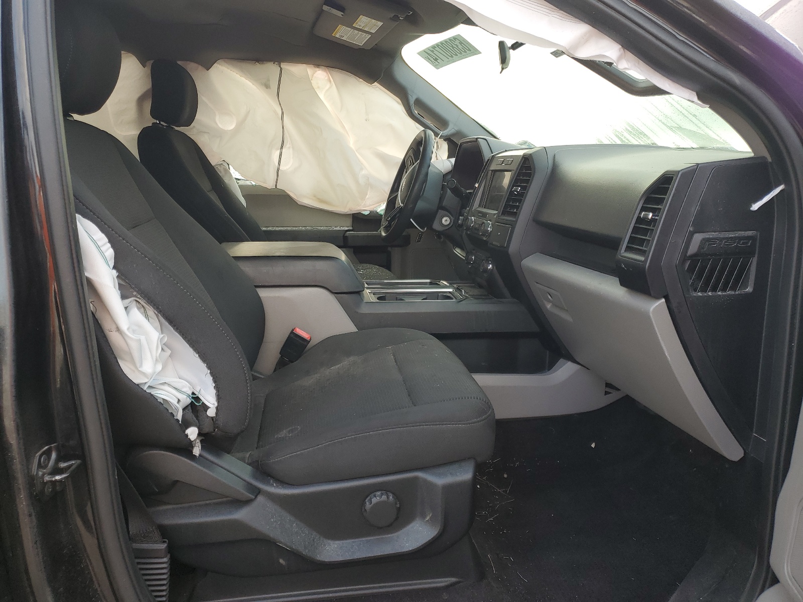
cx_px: 402
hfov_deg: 67.3
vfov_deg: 53.1
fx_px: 603
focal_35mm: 26
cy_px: 301
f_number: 1.5
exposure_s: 1/159
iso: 50
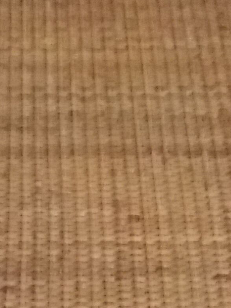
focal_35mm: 148
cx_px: 48
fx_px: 1316
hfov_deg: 10.0
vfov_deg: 13.3
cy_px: 259
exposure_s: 1/17
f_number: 1.9
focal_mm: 3.7
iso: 800
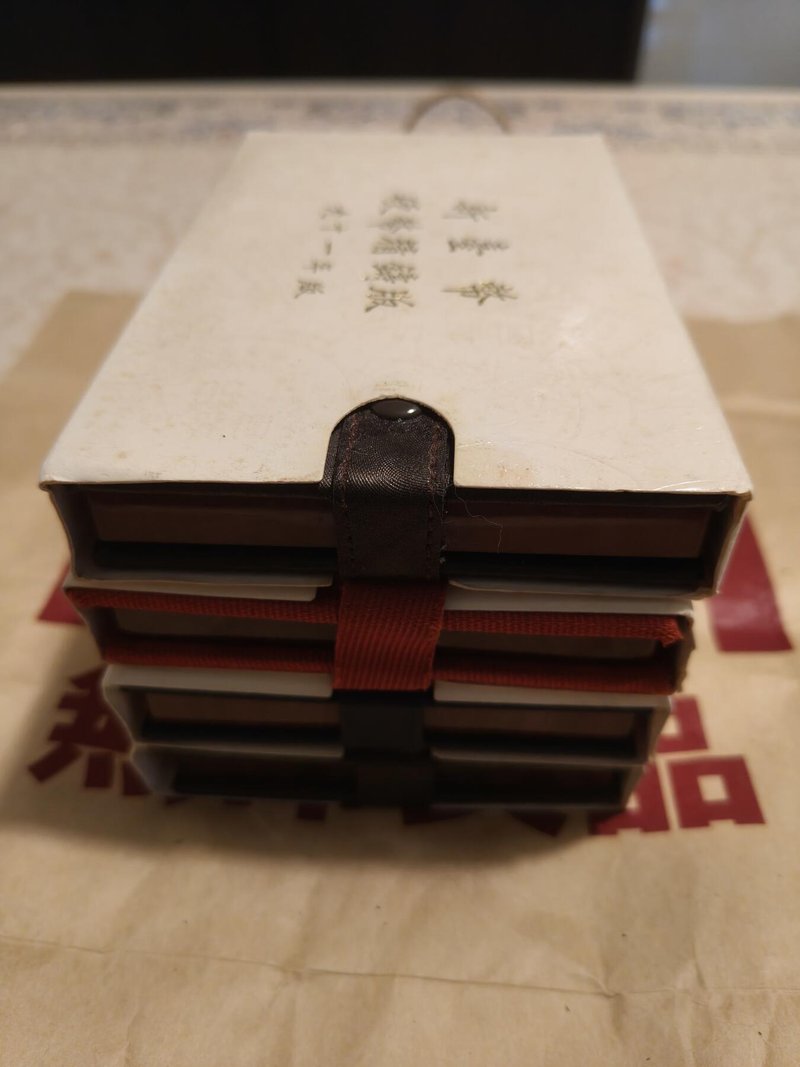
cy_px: 534
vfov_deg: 71.6
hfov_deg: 56.8
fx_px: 740
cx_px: 400
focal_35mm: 24
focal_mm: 5.59
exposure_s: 1/50
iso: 640
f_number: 1.8
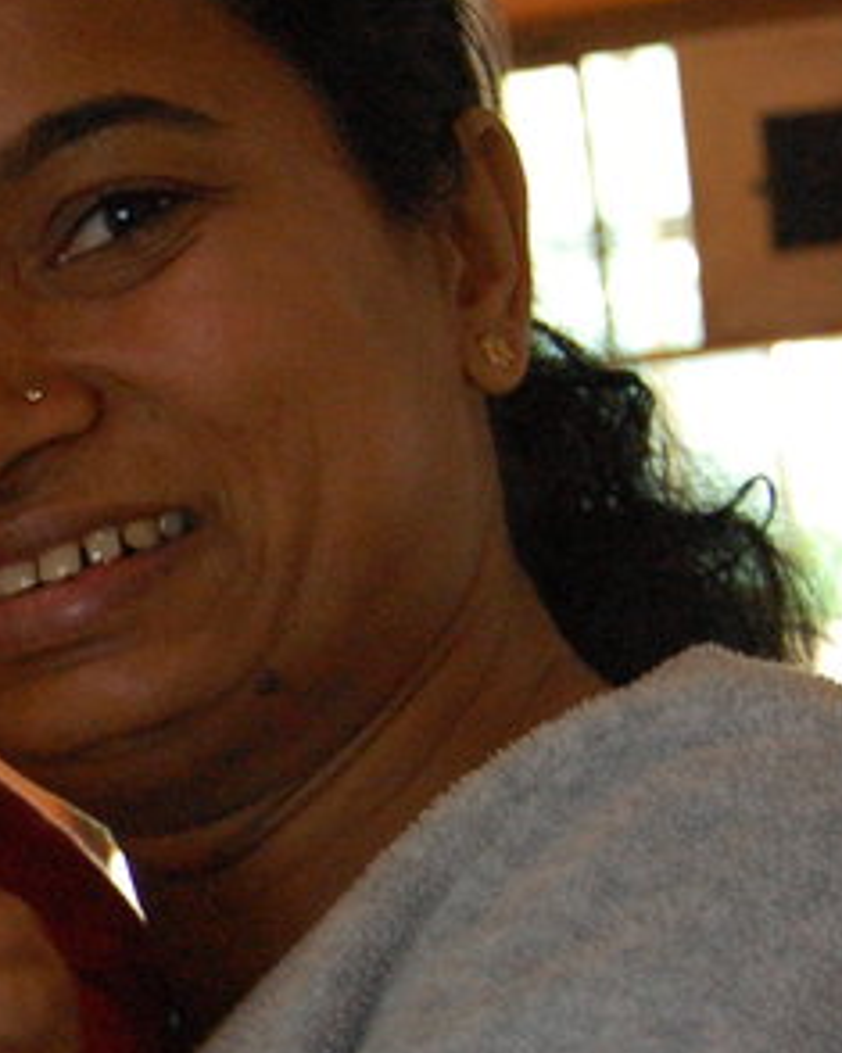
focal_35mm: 113
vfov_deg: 17.0
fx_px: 3510
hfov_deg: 12.9
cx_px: -437
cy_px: 679
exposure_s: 1/60
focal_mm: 23
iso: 1600
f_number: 4
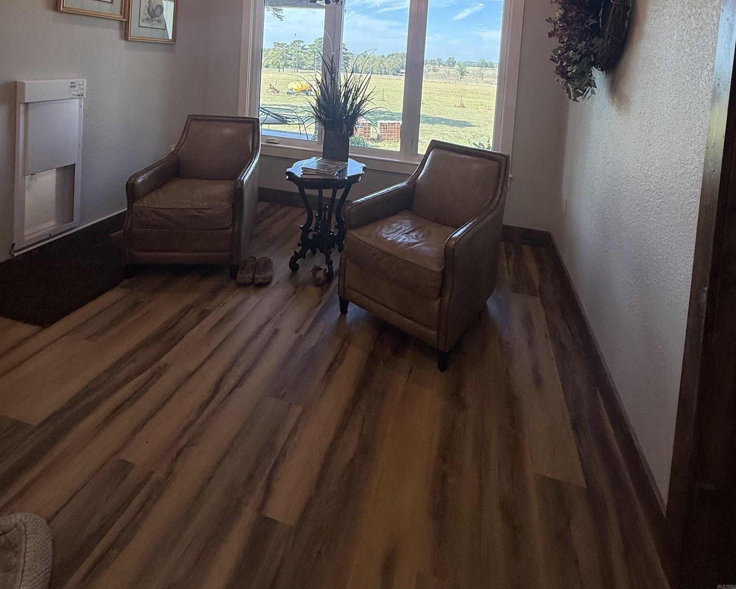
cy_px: 82
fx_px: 414
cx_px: 378
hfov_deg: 83.3
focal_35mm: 19
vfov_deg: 62.0
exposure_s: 1/124
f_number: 2.2
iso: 50
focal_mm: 2.22
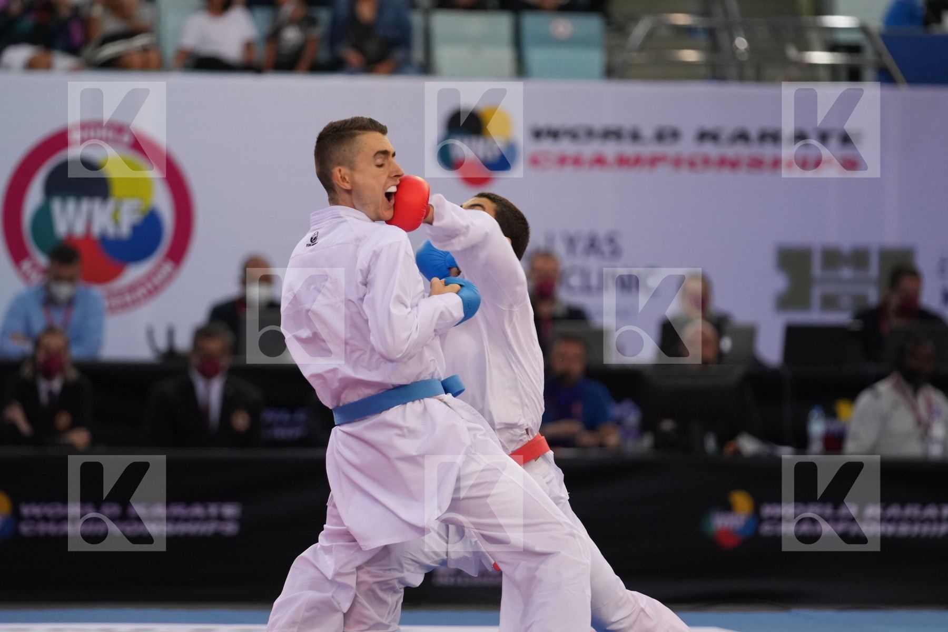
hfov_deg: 7.2
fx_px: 7583
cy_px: 316
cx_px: 474
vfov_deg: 4.8
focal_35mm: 288
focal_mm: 192
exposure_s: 1/1000
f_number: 2.8
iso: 1600
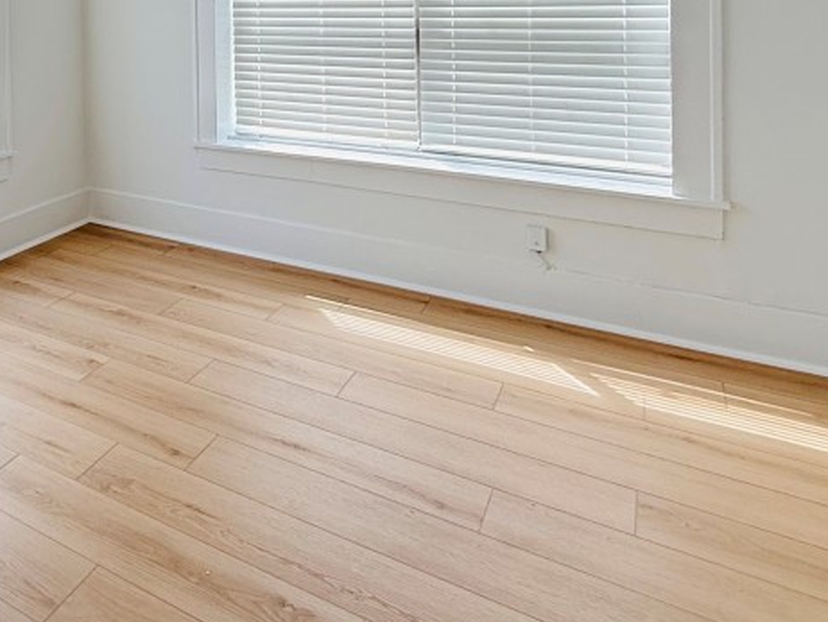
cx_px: 165
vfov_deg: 40.0
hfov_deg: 54.3
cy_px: 0
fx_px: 742
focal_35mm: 31
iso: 125
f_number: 2.2
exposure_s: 1/99
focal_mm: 2.22
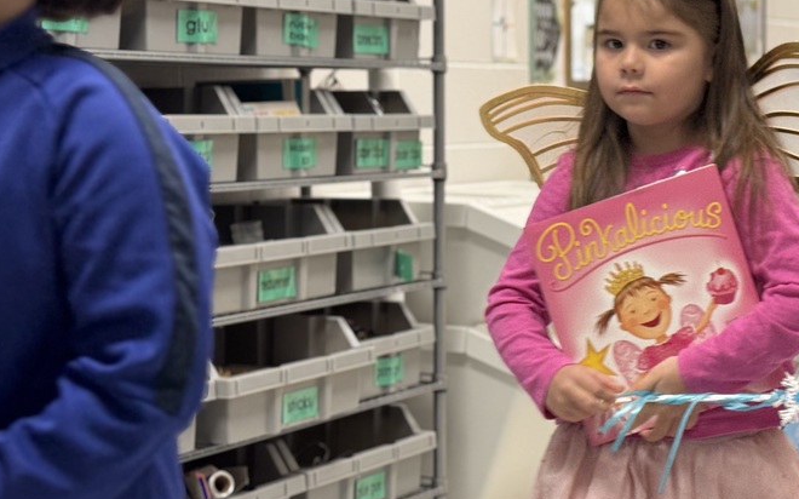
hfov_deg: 25.8
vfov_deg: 16.5
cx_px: 596
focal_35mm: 79
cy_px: 165
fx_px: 1720
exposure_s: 1/60
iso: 100
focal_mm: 6.76
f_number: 1.78
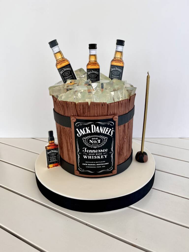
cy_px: 126
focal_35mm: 26
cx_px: 94
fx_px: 189
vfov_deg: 67.3
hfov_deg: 53.1
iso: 32
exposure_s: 1/142
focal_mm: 5.1
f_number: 1.6
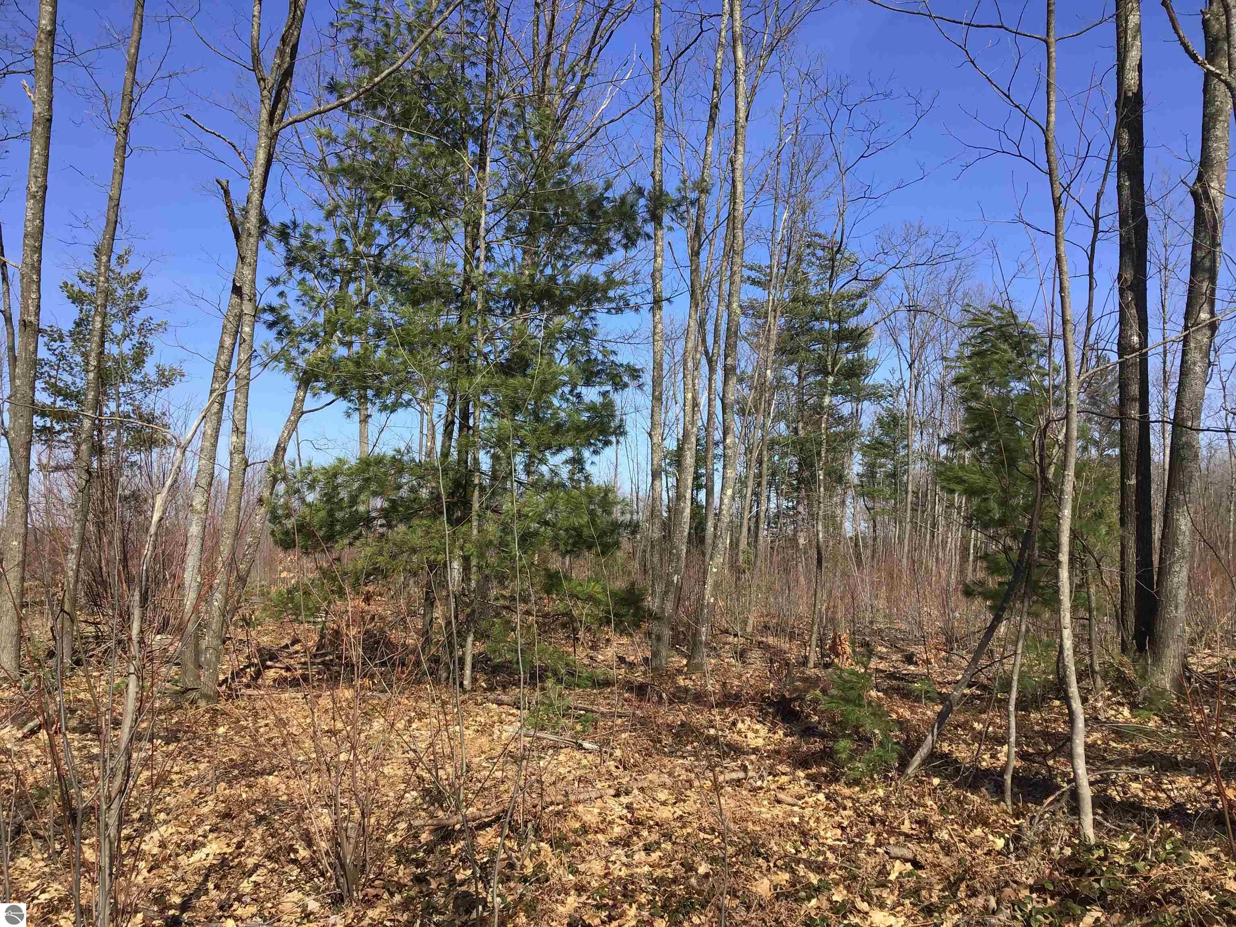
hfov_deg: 58.4
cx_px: 618
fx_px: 1107
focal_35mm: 31
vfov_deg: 45.4
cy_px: 464
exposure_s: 1/981
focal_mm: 3.3
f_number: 2.4
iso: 25
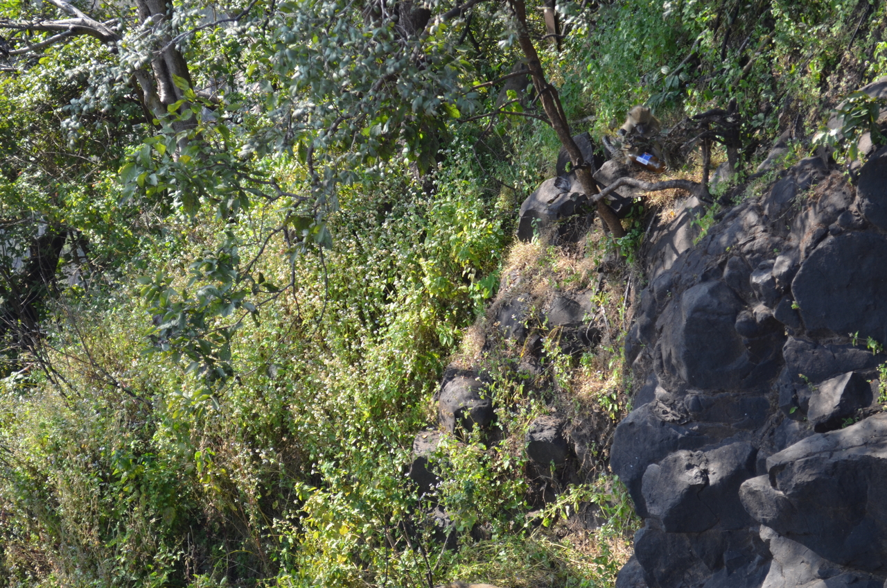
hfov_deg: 24.7
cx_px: 444
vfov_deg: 16.5
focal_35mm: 82
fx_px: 2029
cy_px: 294
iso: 200
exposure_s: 1/125
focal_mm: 55
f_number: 5.6
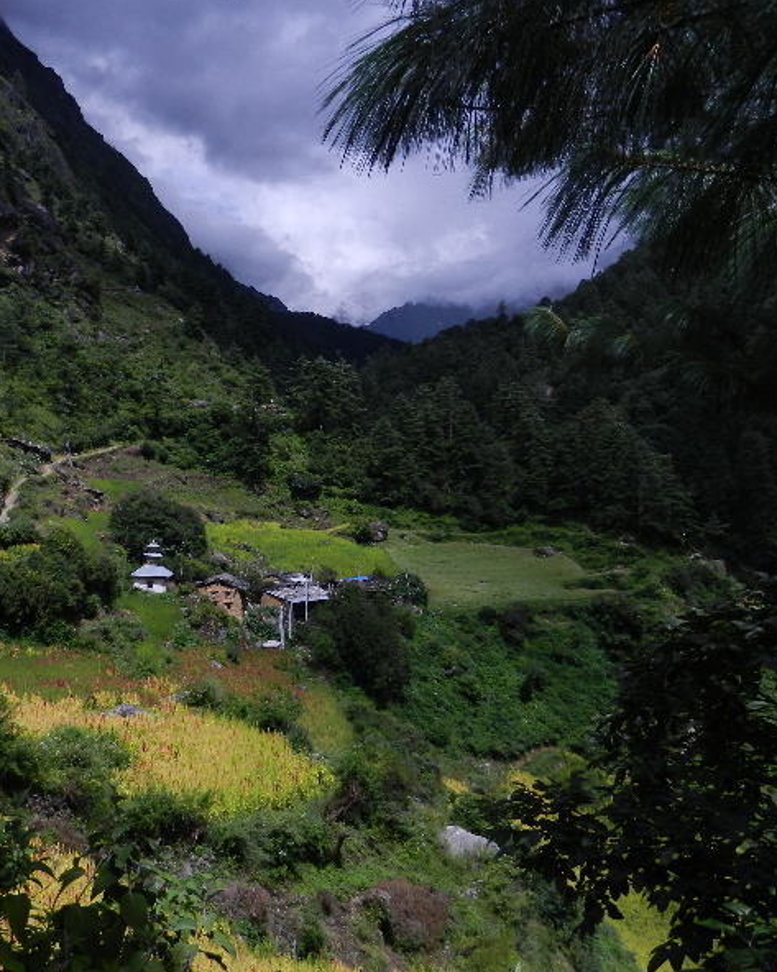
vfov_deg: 54.2
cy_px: 483
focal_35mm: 33
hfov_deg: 43.9
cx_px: 260
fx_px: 949
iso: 160
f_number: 7
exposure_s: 1/800
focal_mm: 4.5
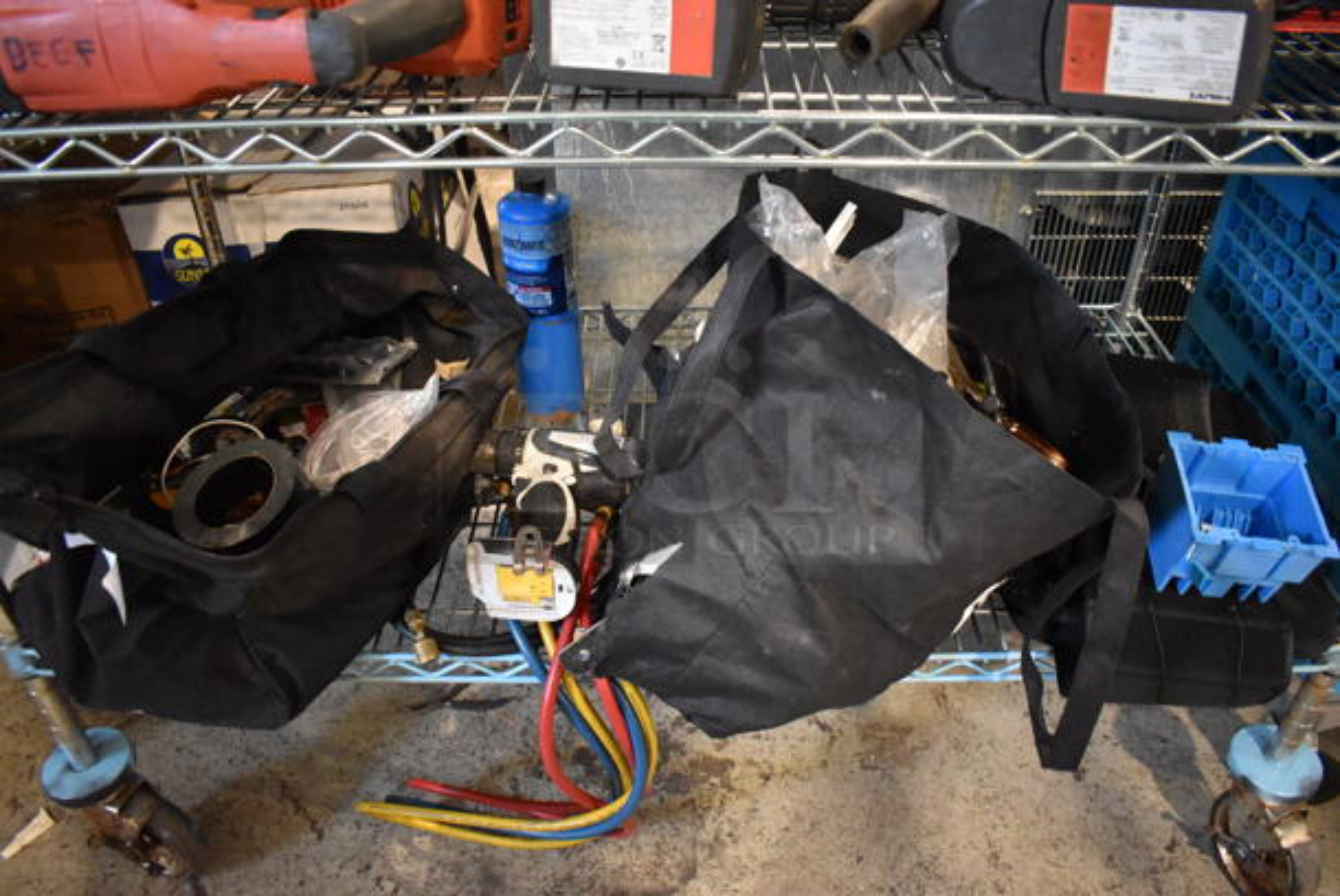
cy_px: 448
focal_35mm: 27
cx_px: 670
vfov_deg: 48.0
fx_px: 1006
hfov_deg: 67.3
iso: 5600
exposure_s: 1/125
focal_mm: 18
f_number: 3.5
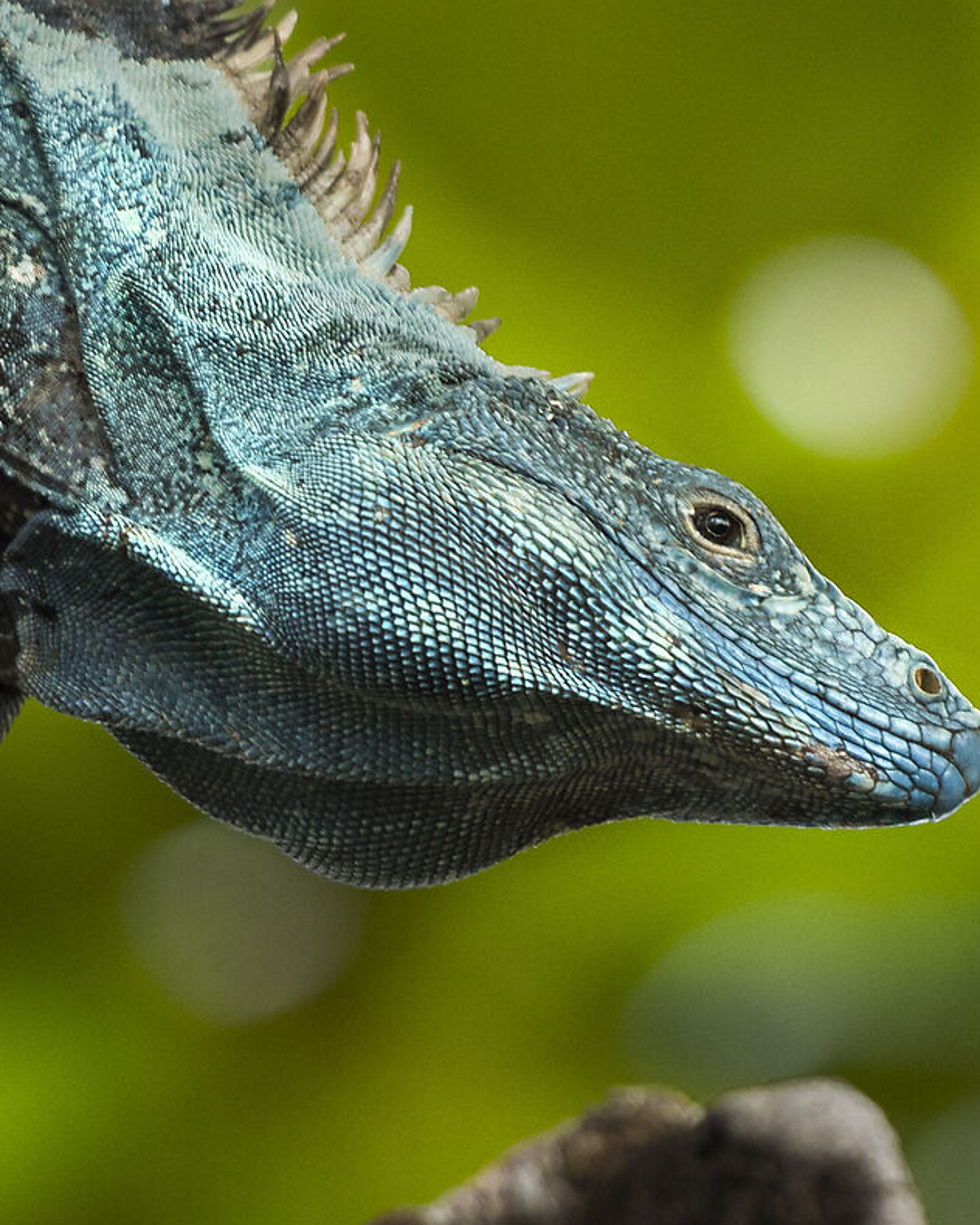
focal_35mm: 2139
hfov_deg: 0.7
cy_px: 329
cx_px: 523
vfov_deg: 0.9
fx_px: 77550
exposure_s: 1/640
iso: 400
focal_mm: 500
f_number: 4
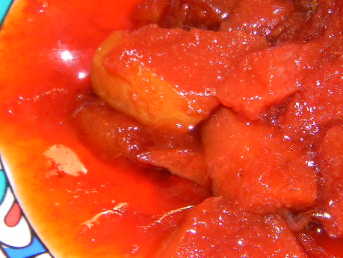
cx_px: 298
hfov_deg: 10.6
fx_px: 1835
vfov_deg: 8.0
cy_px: 72
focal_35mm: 185
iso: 200
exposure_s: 1/30
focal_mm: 15.1
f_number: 4.5
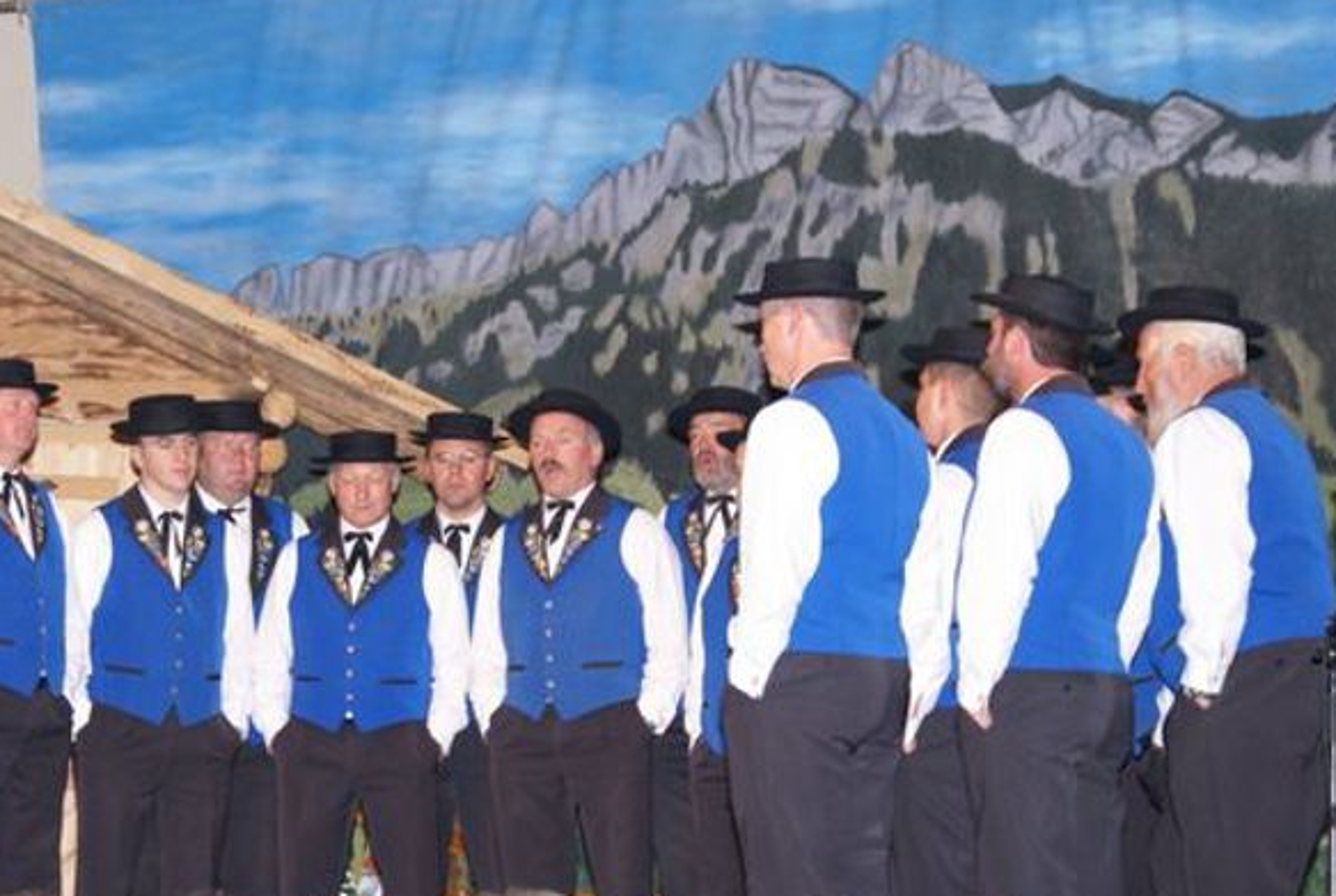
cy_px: 518
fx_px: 5353
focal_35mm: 144
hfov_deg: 14.2
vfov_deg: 9.6
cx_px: 435
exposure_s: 1/125
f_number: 5.6
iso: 400
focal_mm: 70
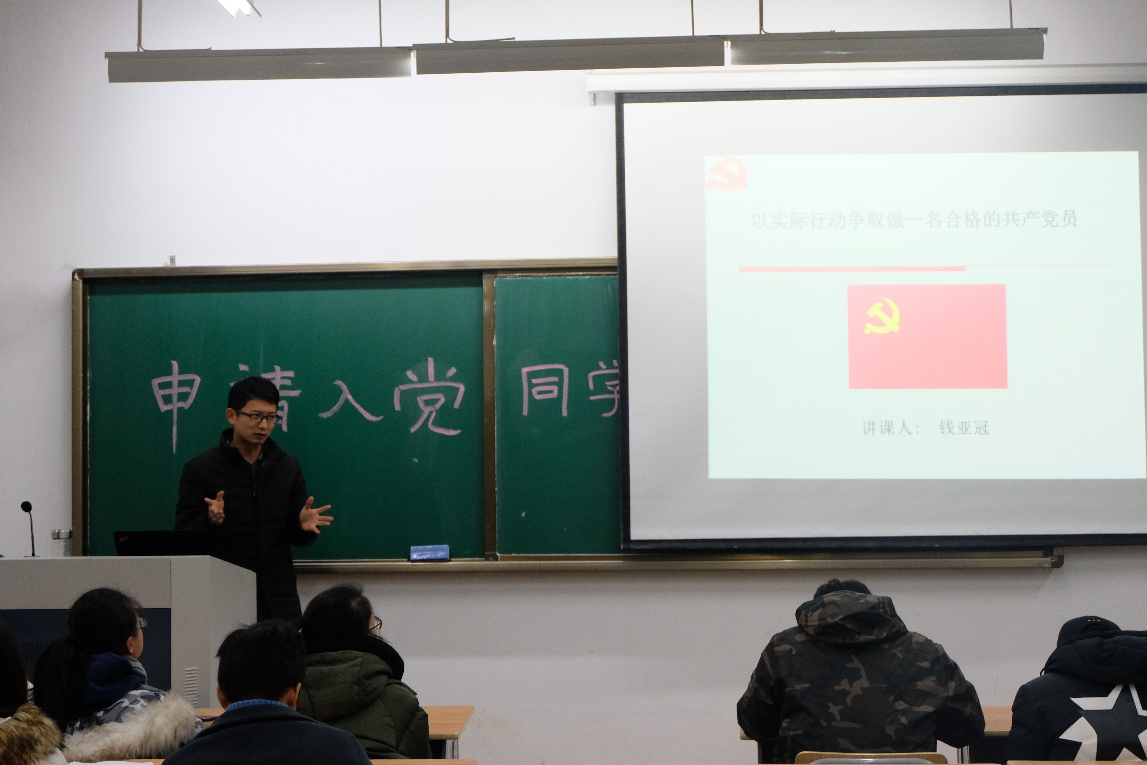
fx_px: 1689
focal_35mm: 53
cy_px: 382
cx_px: 574
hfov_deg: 37.5
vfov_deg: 25.5
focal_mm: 35.5
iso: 1600
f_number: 5
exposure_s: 1/70
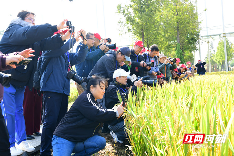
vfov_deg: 34.2
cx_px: 119
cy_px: 79
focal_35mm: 39
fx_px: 254
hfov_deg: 49.5
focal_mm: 38
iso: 200
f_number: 8
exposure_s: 1/80
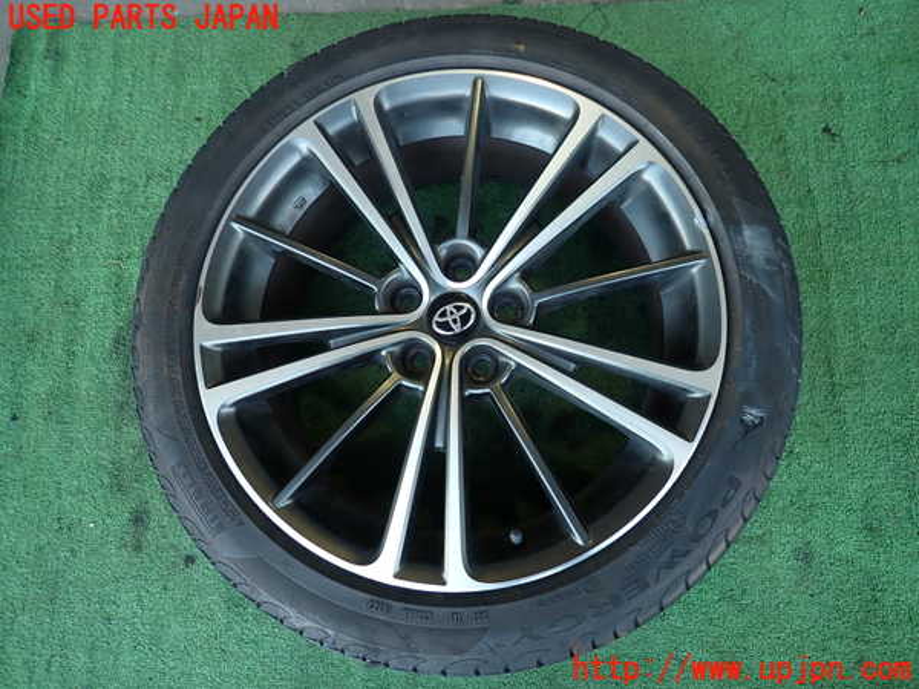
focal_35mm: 25
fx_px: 664
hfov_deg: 69.4
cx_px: 460
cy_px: 344
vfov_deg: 54.9
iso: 100
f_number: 2
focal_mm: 4.5
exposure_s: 1/60
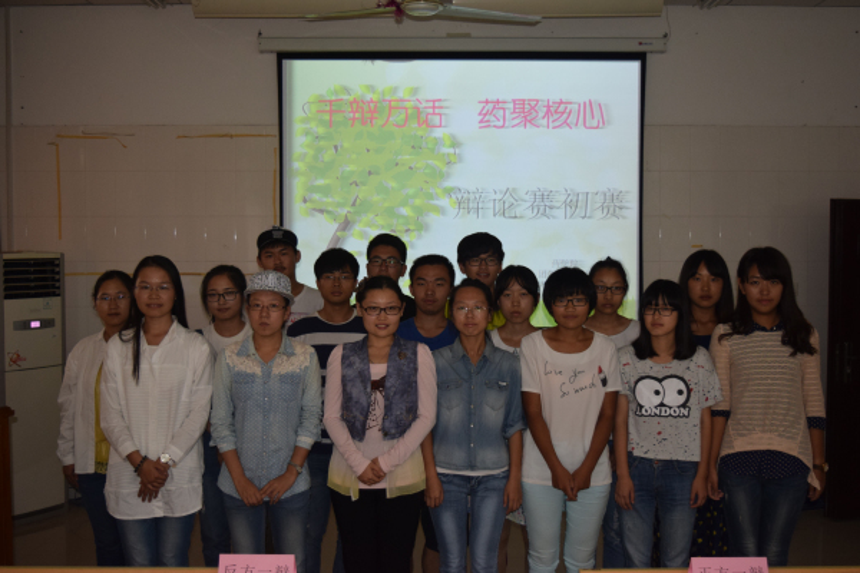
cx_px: 430
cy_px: 286
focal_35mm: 42
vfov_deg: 31.9
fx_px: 1003
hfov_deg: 46.4
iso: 800
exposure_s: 1/200
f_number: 4.2
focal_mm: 28
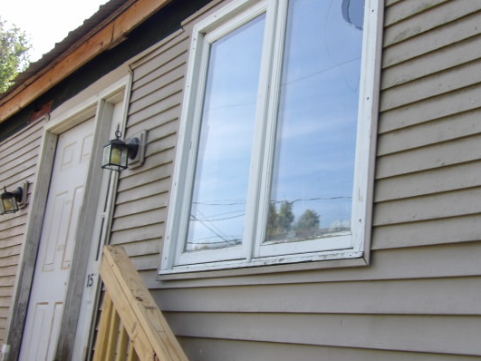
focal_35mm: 47
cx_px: 273
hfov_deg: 40.4
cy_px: 190
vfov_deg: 30.9
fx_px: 653
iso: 100
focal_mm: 7
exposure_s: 1/166
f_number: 3.7
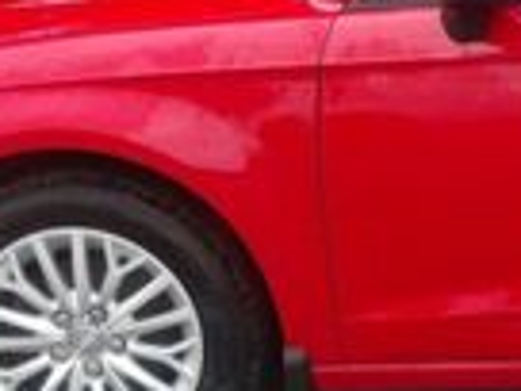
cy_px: 406
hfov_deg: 15.2
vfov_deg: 12.3
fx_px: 1791
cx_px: 801
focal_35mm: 119
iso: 100
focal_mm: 4.9
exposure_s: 1/412
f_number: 3
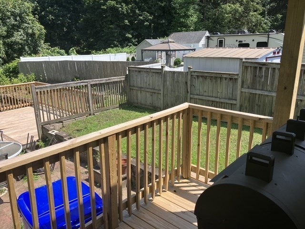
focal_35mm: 28
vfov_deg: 49.7
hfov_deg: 63.4
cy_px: 114
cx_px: 152
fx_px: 247
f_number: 1.8
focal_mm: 3.99
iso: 32
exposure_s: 1/991
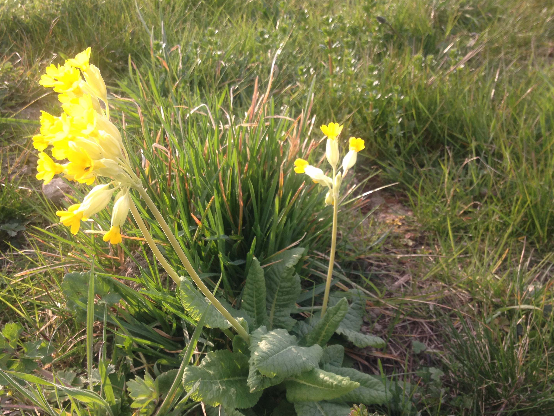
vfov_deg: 35.9
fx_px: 640
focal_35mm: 40
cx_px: 253
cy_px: 221
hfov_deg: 46.7
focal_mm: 4.28
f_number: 2.4
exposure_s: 1/315
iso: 50
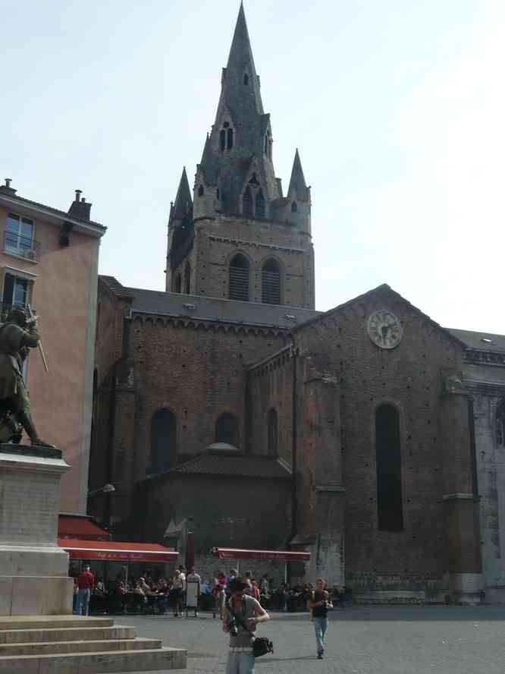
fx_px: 817
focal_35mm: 42
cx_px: 252
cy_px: 337
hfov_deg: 34.3
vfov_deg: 44.8
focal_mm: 5.8
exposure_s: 1/200
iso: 100
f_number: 8
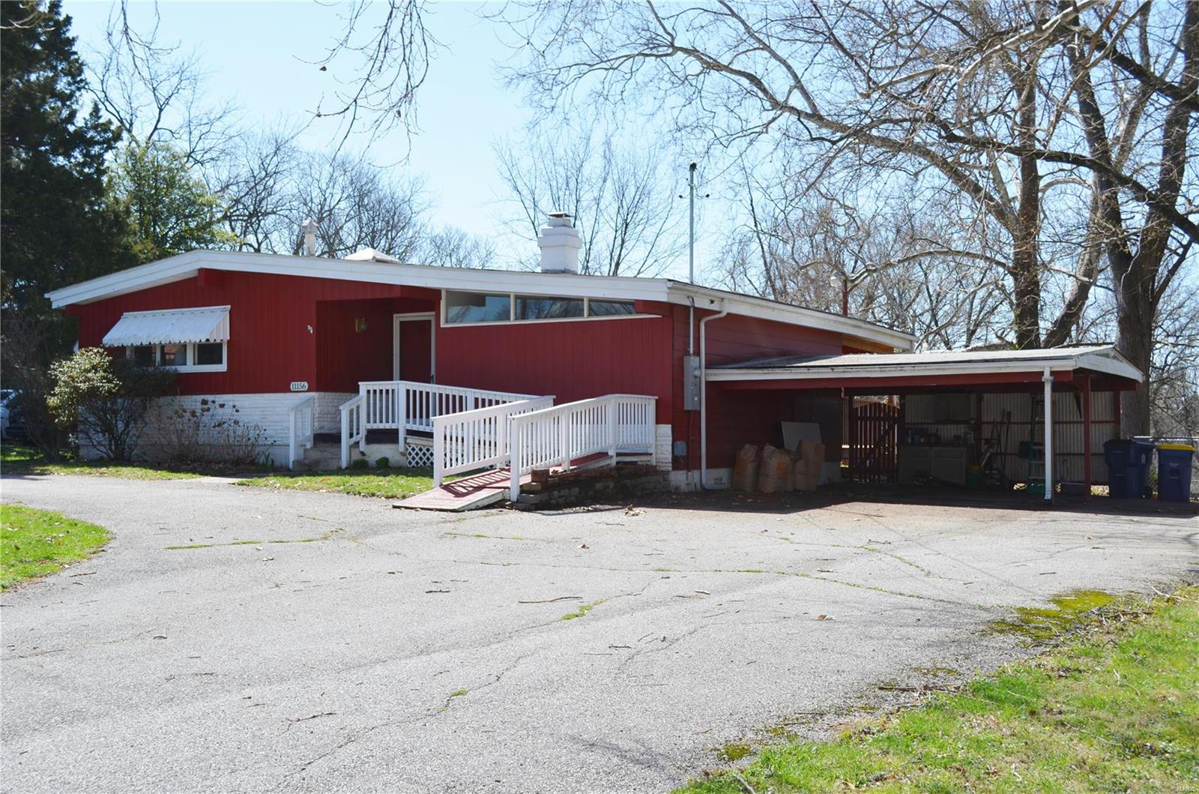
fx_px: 1396
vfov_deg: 31.7
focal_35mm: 42
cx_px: 600
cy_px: 397
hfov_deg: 46.5
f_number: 8
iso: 100
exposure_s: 1/250
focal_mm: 28
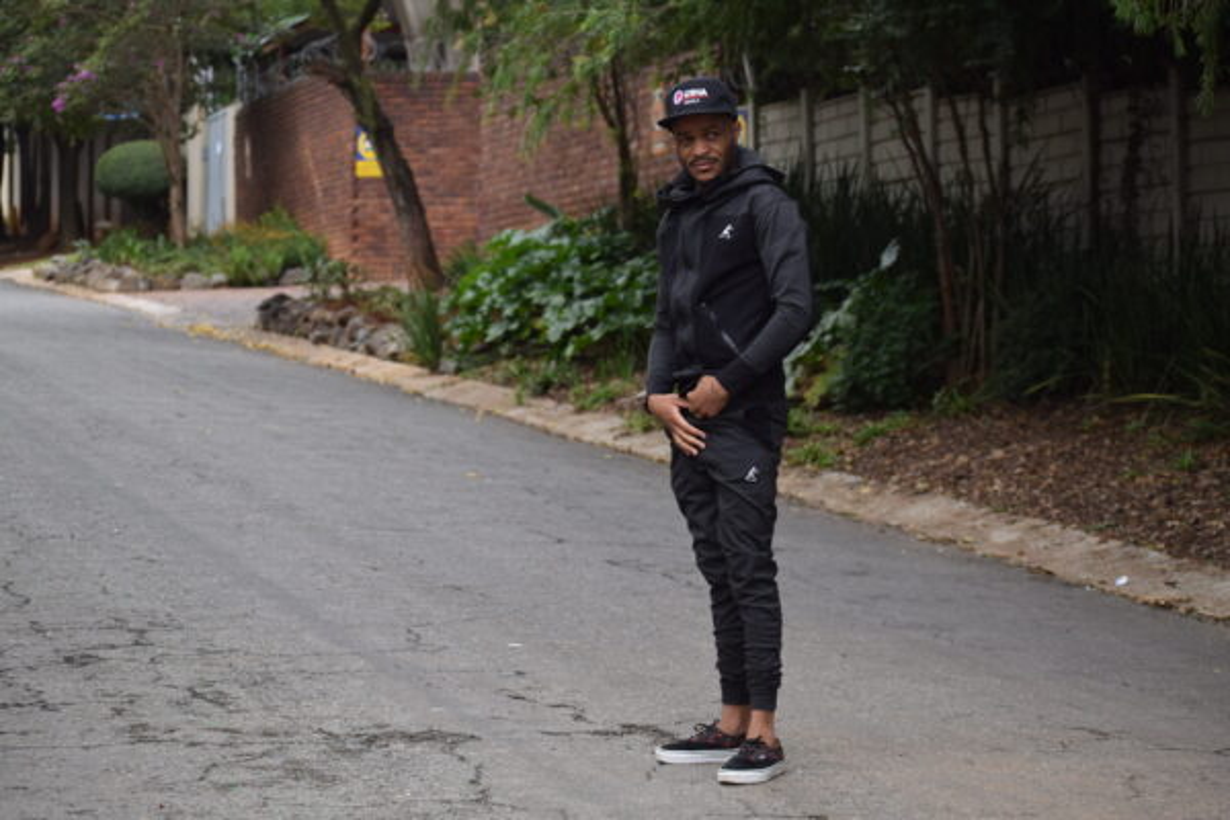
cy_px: 410
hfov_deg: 17.1
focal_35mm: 120
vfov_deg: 11.4
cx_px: 615
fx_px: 4100
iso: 125
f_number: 5.6
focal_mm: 80
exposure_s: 1/125
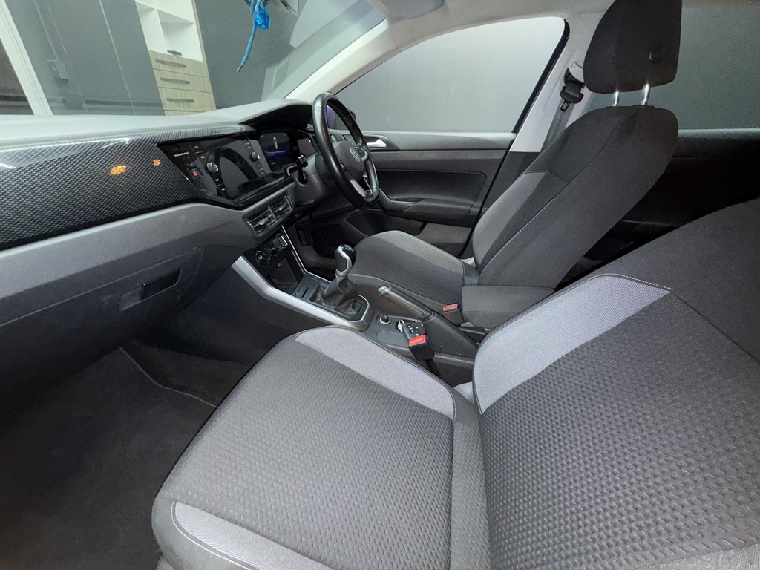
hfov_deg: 102.1
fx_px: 307
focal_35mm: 14
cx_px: 380
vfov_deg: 85.7
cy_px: 285
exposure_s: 1/33
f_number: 2.2
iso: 320
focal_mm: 2.22
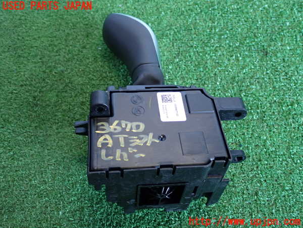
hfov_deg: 49.0
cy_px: 114
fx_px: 333
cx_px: 152
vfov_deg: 37.7
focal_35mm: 38
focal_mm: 6.83
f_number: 2.7
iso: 320
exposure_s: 1/40
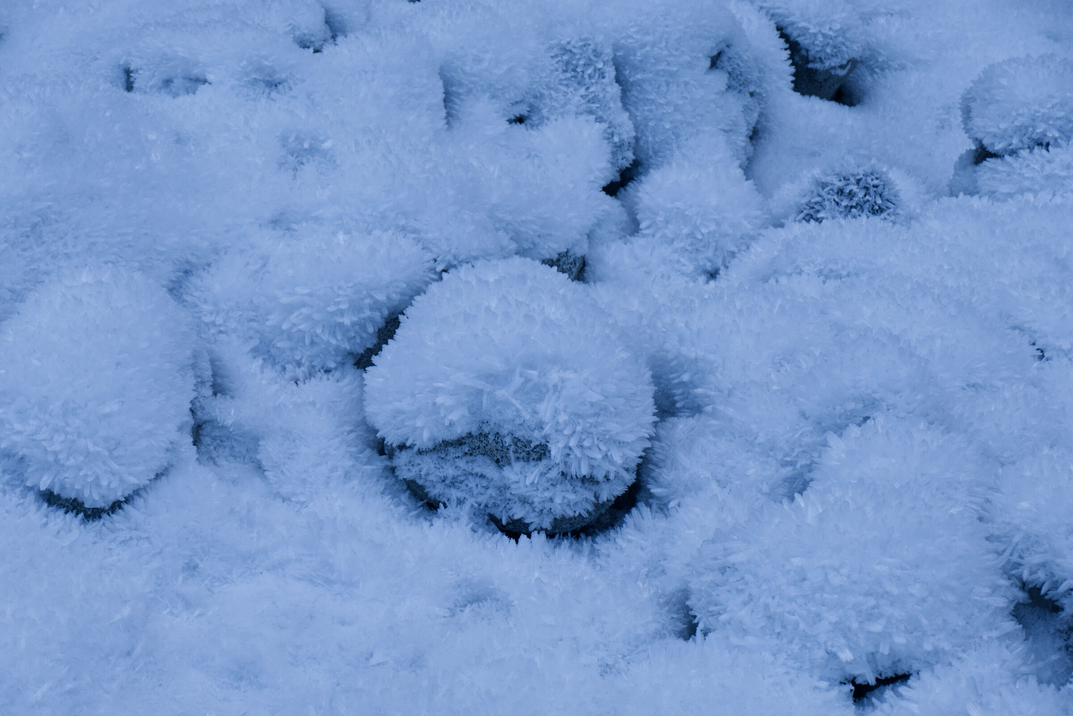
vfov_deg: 18.2
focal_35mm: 75
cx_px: 536
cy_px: 358
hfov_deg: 27.0
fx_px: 2237
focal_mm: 50
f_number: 5.6
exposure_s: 1/250
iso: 200
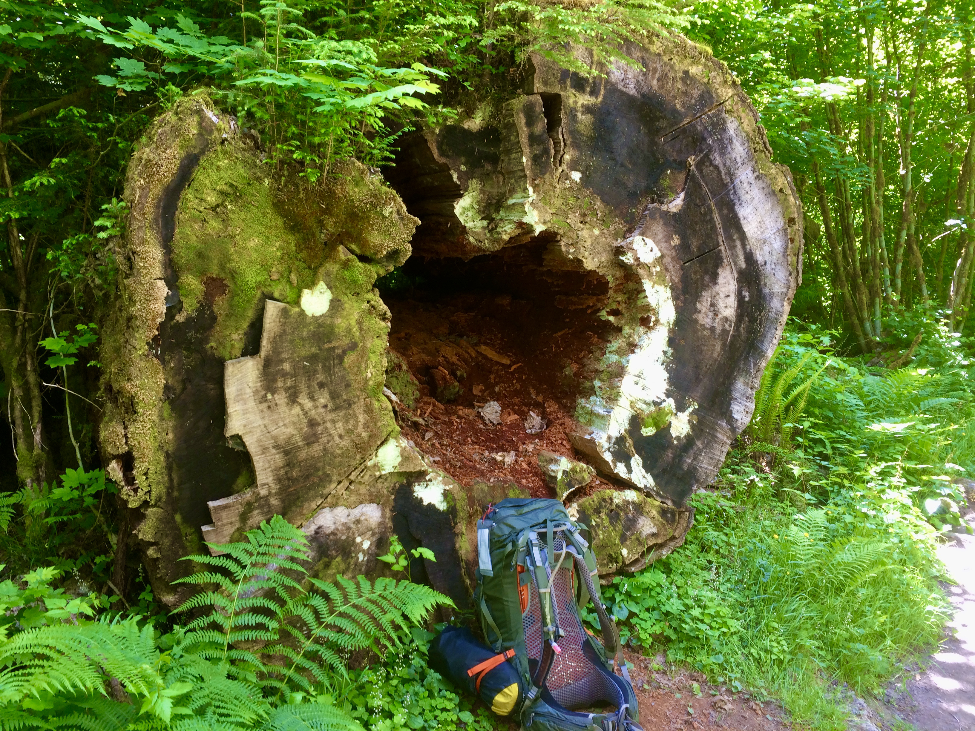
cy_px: 366
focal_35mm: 29
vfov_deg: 48.2
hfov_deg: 61.7
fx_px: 817
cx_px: 488
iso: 32
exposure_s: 1/40
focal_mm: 4.15
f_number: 2.2
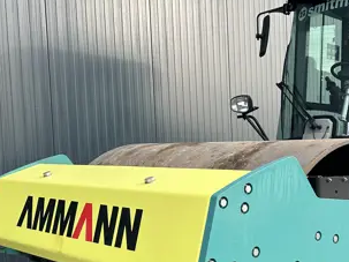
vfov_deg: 26.3
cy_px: 188
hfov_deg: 33.9
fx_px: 554
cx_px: 279
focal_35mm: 55
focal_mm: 5.7
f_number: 1.5
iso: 50
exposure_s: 1/780
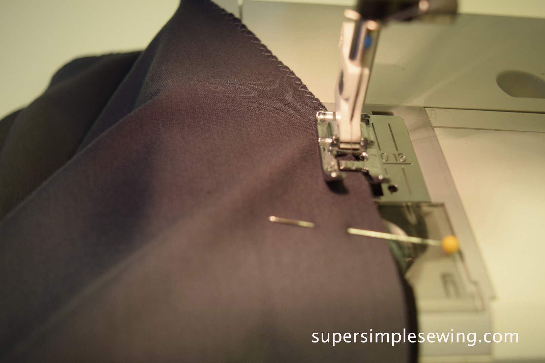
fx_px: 590
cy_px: 182
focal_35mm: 39
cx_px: 272
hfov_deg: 49.6
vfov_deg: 34.2
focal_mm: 26
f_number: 4
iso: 560
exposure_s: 1/60
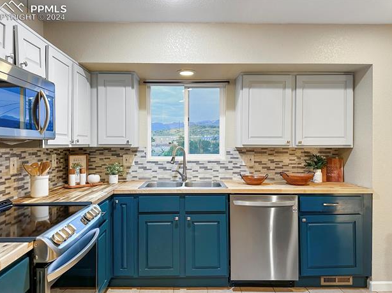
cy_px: 151
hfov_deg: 69.4
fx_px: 283
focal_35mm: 25
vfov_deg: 54.8
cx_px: 191
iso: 400
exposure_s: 1/60
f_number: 1.8
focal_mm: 6.86
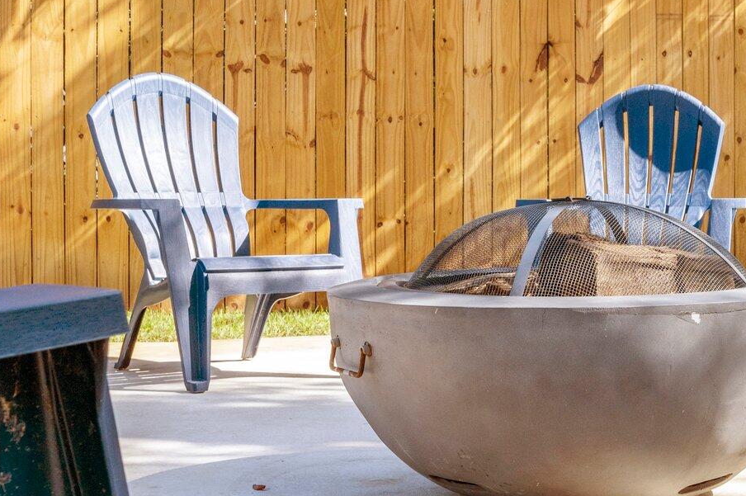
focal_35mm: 68
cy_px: 214
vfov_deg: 20.0
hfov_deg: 29.3
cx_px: 550
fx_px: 1408
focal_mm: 30
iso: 320
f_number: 9
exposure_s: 1/400
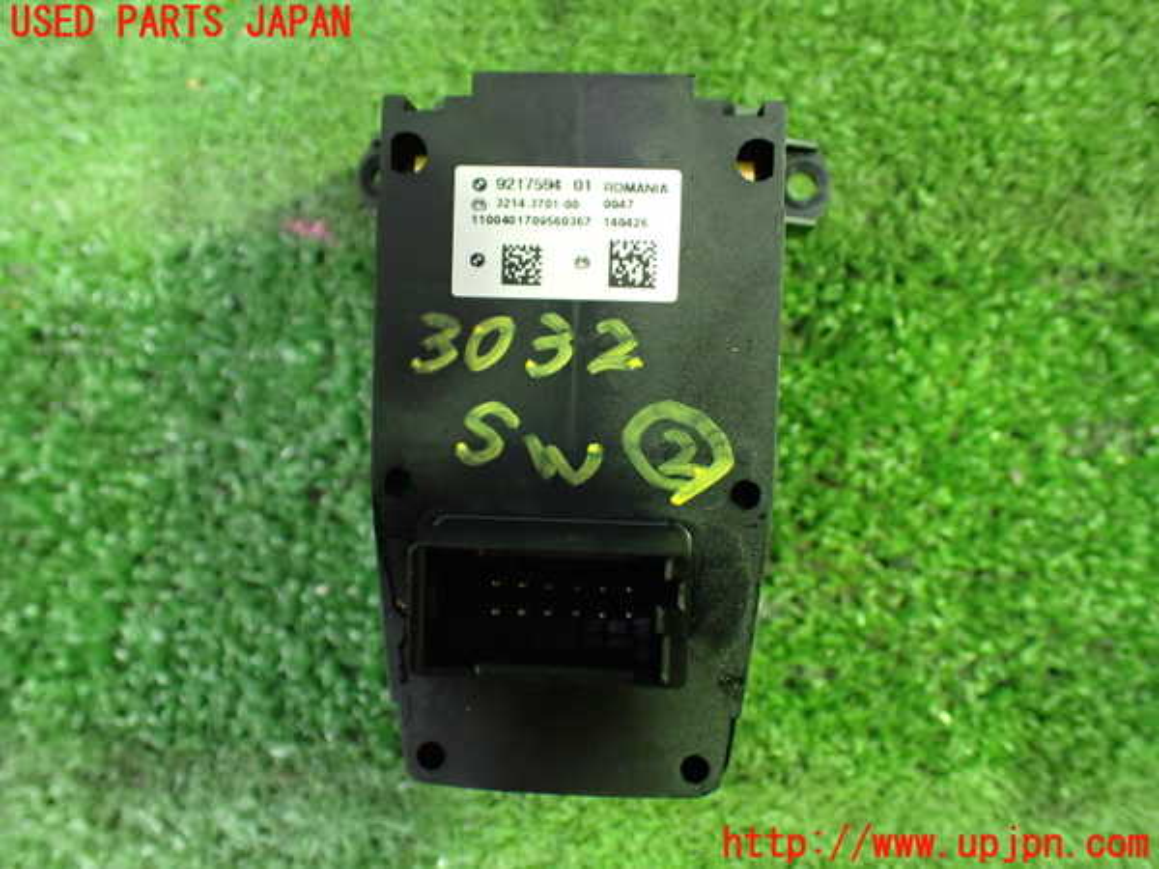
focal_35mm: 30
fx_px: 1004
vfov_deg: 46.8
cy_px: 434
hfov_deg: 60.0
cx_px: 580
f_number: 2.3
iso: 1000
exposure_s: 1/30
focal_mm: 5.4
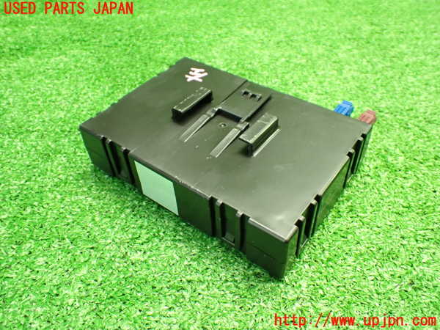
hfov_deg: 60.0
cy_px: 165
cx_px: 220
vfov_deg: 46.8
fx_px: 381
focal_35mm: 30
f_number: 2.3
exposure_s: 1/50
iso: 800
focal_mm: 5.4
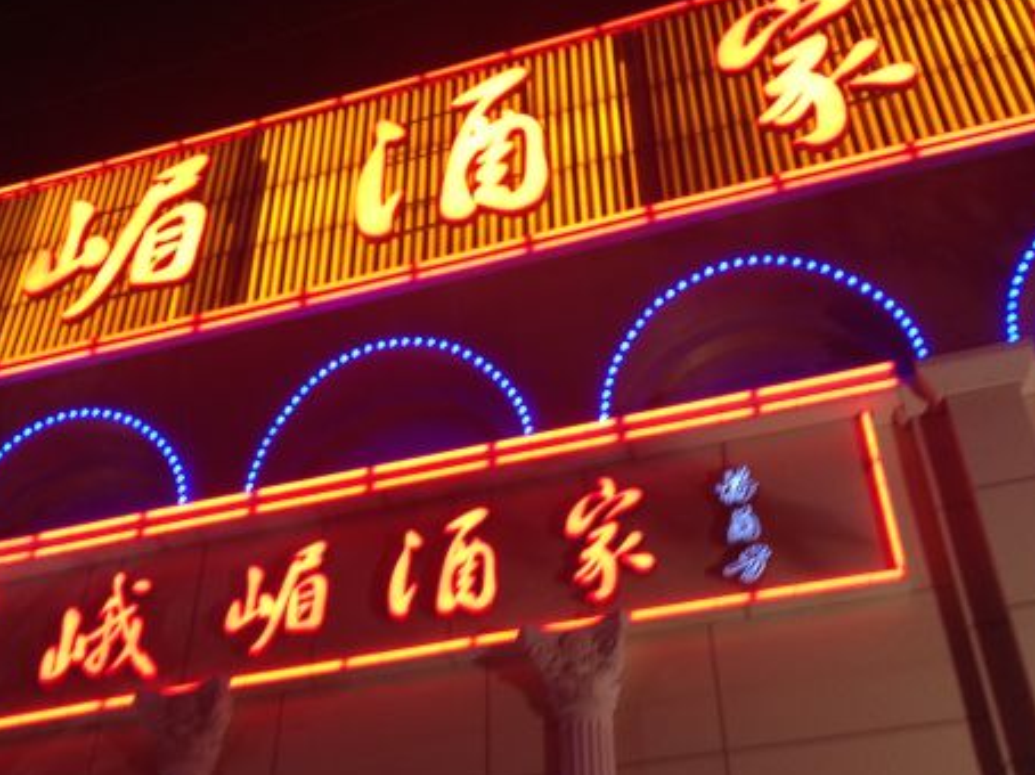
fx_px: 1614
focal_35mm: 54
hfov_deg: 35.4
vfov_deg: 26.9
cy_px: 493
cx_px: 408
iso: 100
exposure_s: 1/20
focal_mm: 4.28
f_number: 2.4
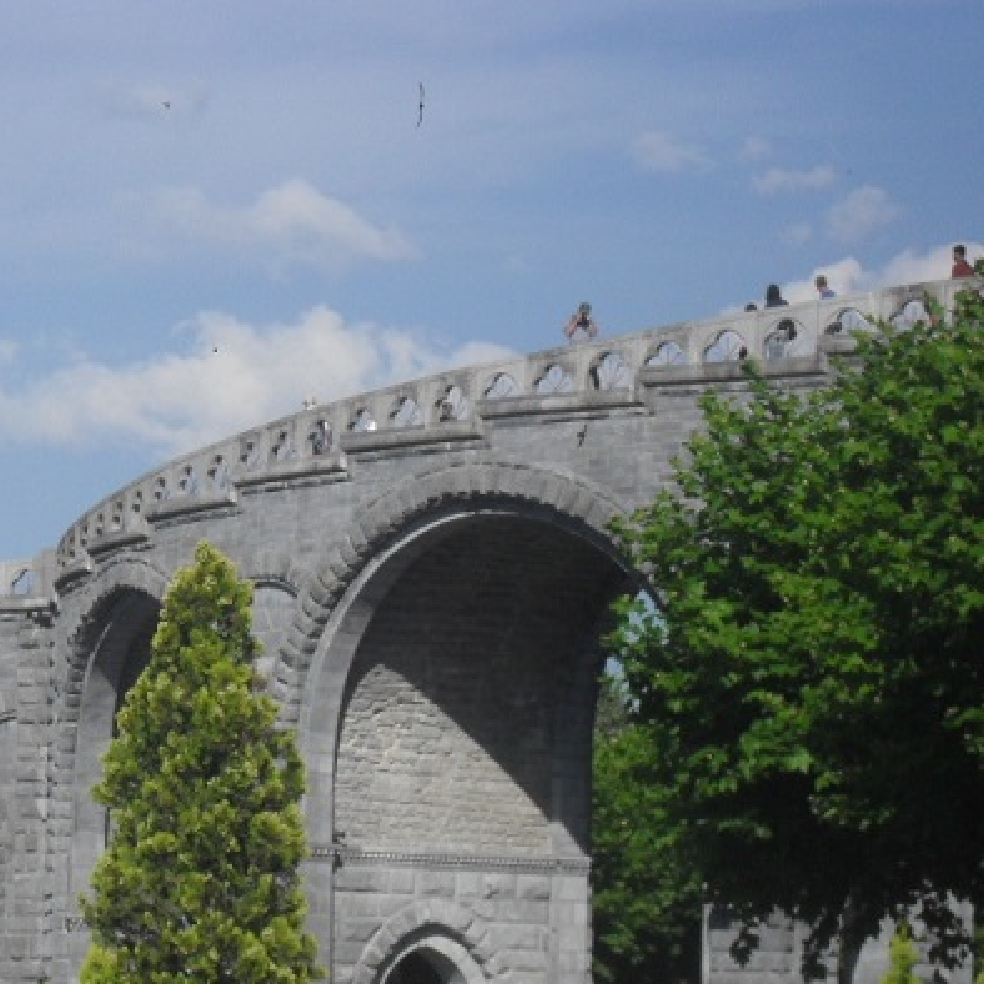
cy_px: 748
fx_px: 6207
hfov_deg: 9.0
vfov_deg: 9.0
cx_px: 197
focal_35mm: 193
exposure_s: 1/750
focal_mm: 18.9
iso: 100
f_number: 5.8
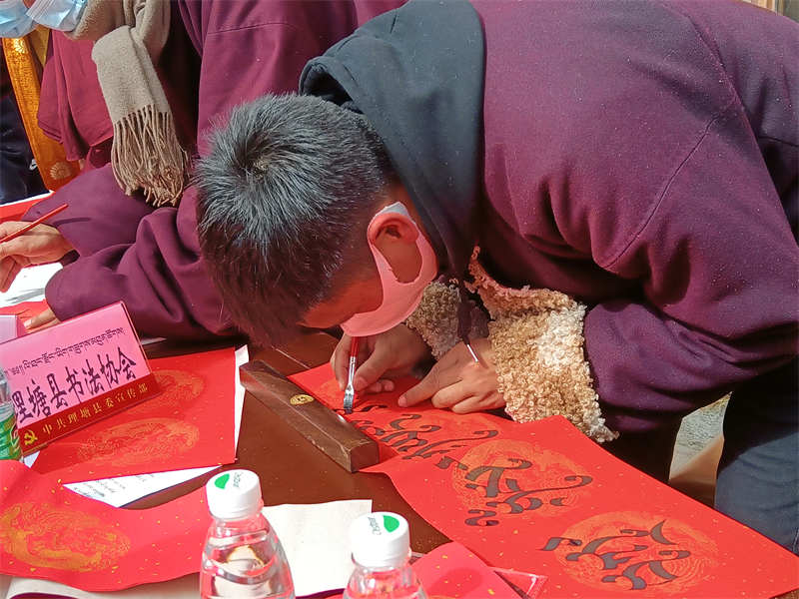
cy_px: 300
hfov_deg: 42.1
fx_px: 1039
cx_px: 400
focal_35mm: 45
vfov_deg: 32.2
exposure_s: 1/475
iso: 100
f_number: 1.9
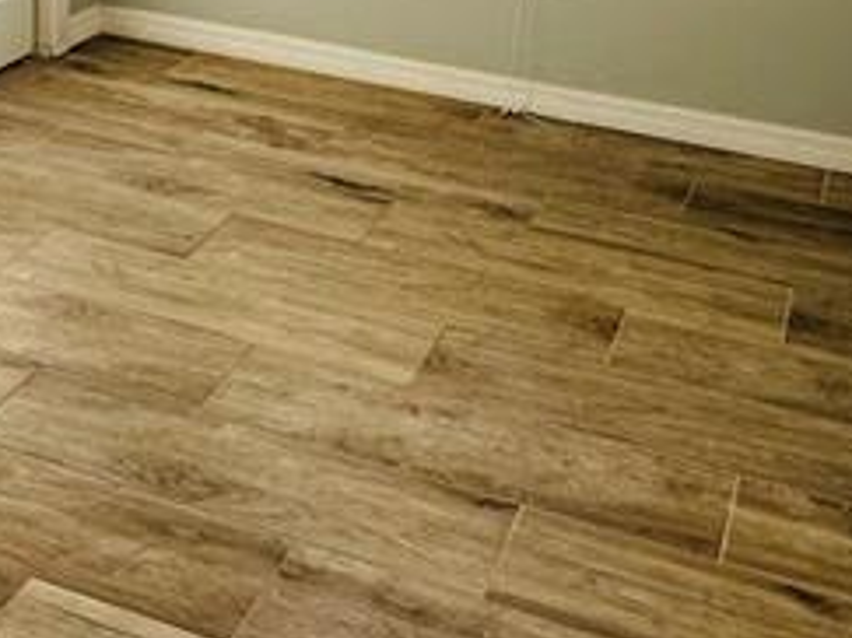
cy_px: -133
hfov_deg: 32.7
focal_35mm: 59
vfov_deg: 22.7
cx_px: 372
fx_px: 1451
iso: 80
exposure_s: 1/99
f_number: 2.2
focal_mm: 2.22
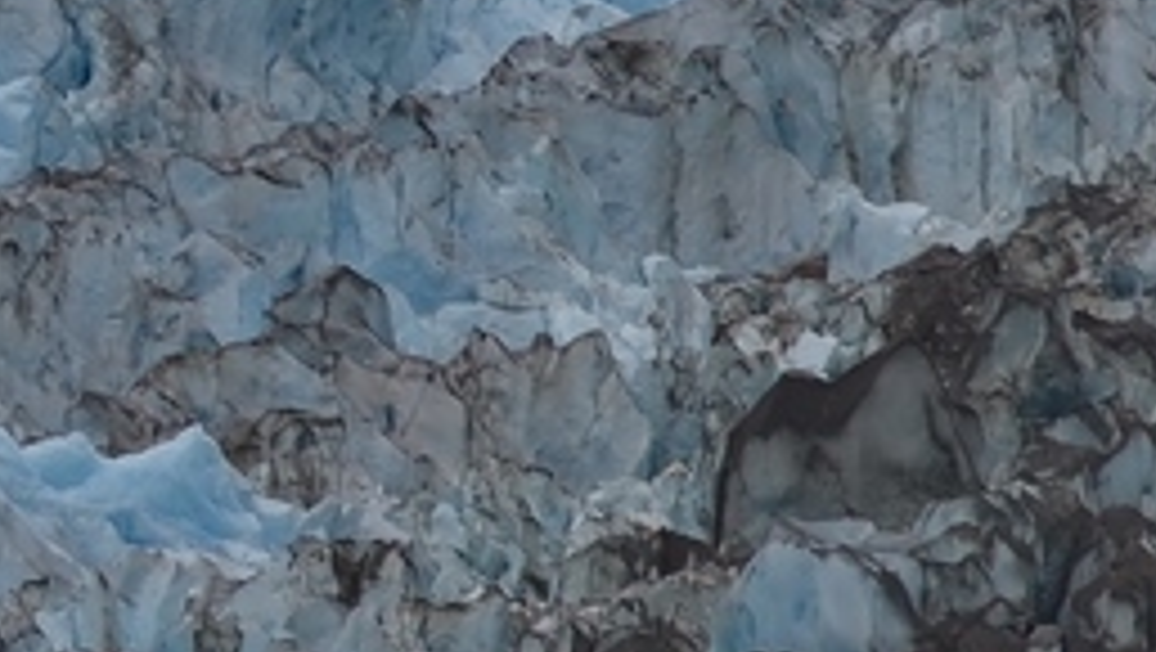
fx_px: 19202
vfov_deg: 1.9
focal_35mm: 626
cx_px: -369
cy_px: 346
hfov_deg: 3.4
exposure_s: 1/250
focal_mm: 120
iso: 100
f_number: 5.6
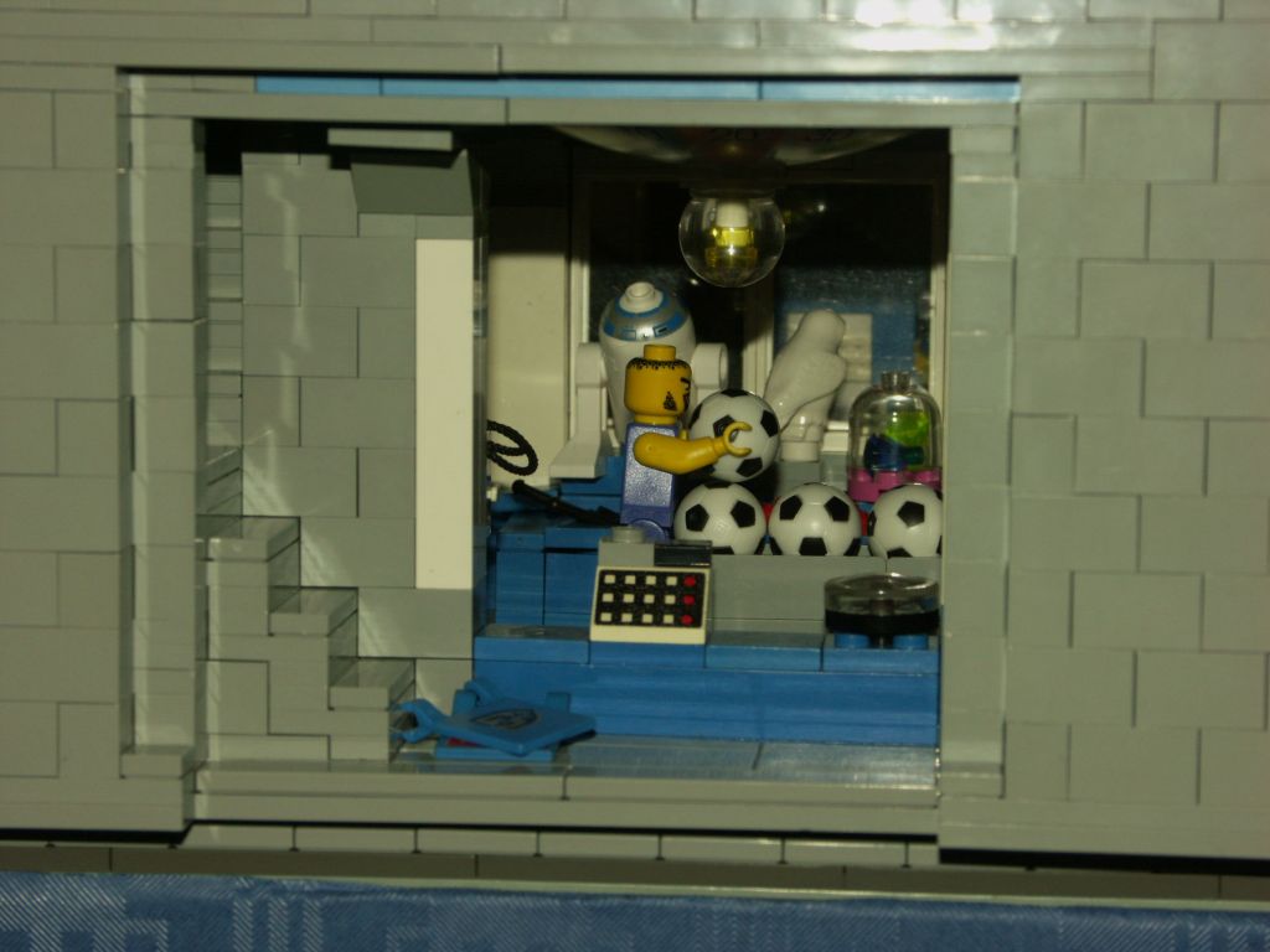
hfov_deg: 19.1
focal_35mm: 103
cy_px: 476
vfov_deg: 14.4
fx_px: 3779
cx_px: 635
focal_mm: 26.32
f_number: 5.6
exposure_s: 1/100
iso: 200
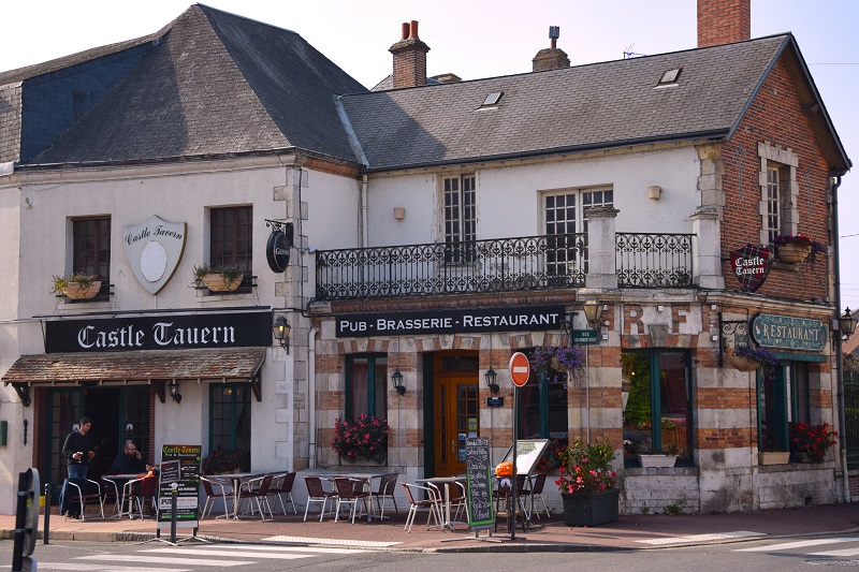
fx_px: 1431
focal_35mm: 60
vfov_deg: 22.6
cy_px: 286
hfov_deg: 33.4
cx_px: 430
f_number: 5
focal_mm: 40
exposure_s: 1/1250
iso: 400
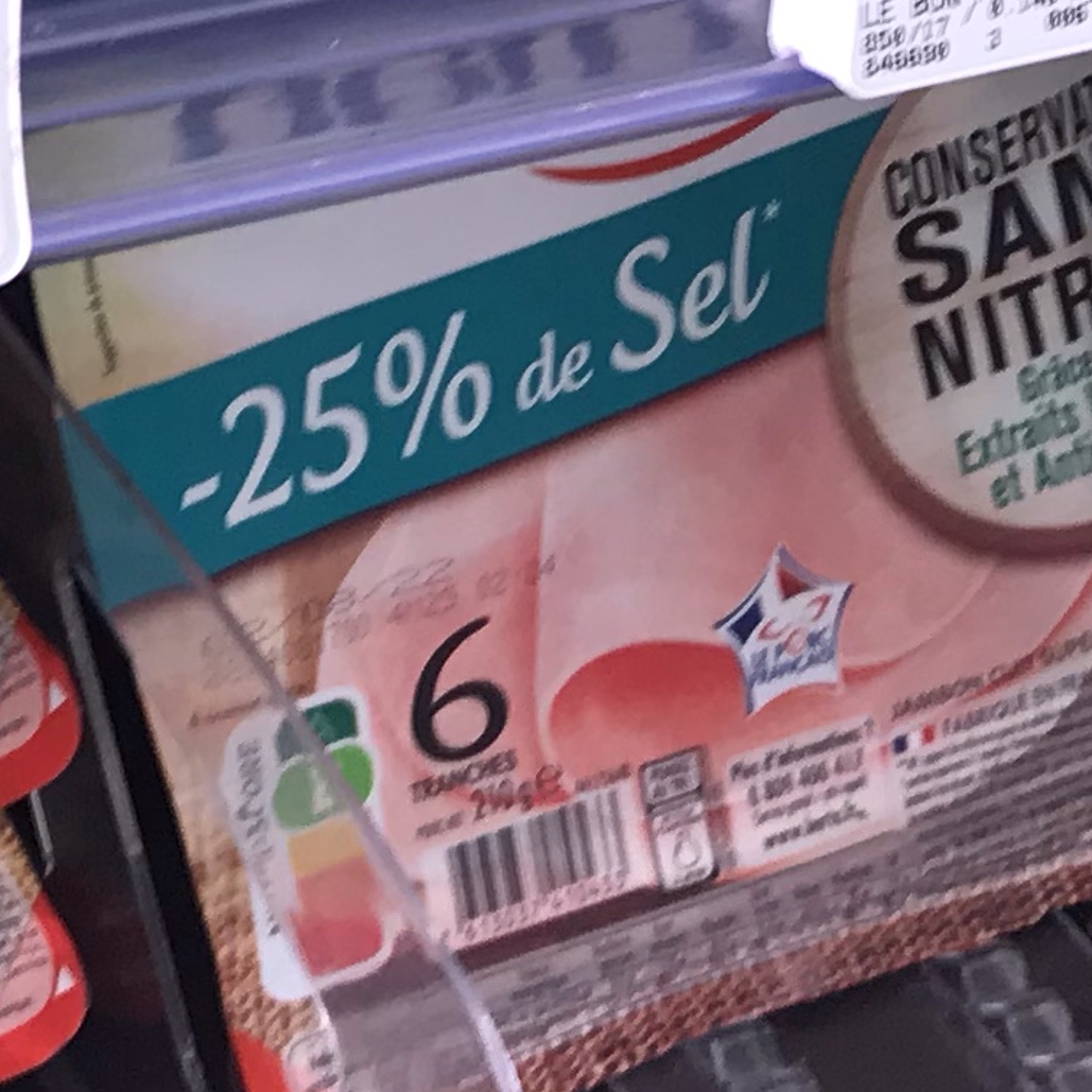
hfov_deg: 12.6
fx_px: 4711
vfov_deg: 12.4
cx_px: -517
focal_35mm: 132
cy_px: -650
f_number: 1.8
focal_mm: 3.99
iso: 25
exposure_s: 1/50
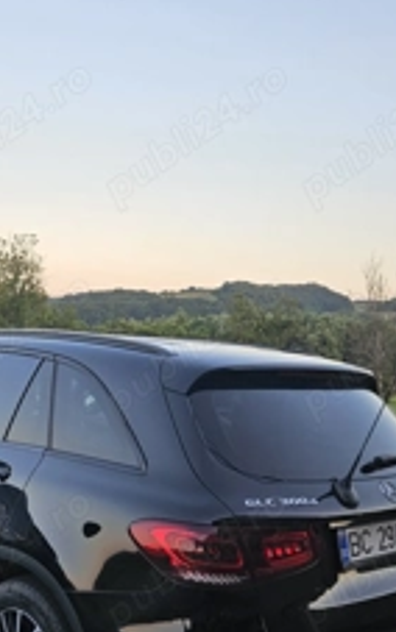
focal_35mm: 43
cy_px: 393
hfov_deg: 29.4
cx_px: 98
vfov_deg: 45.8
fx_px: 742
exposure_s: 1/182
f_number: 1.8
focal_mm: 5.4
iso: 32
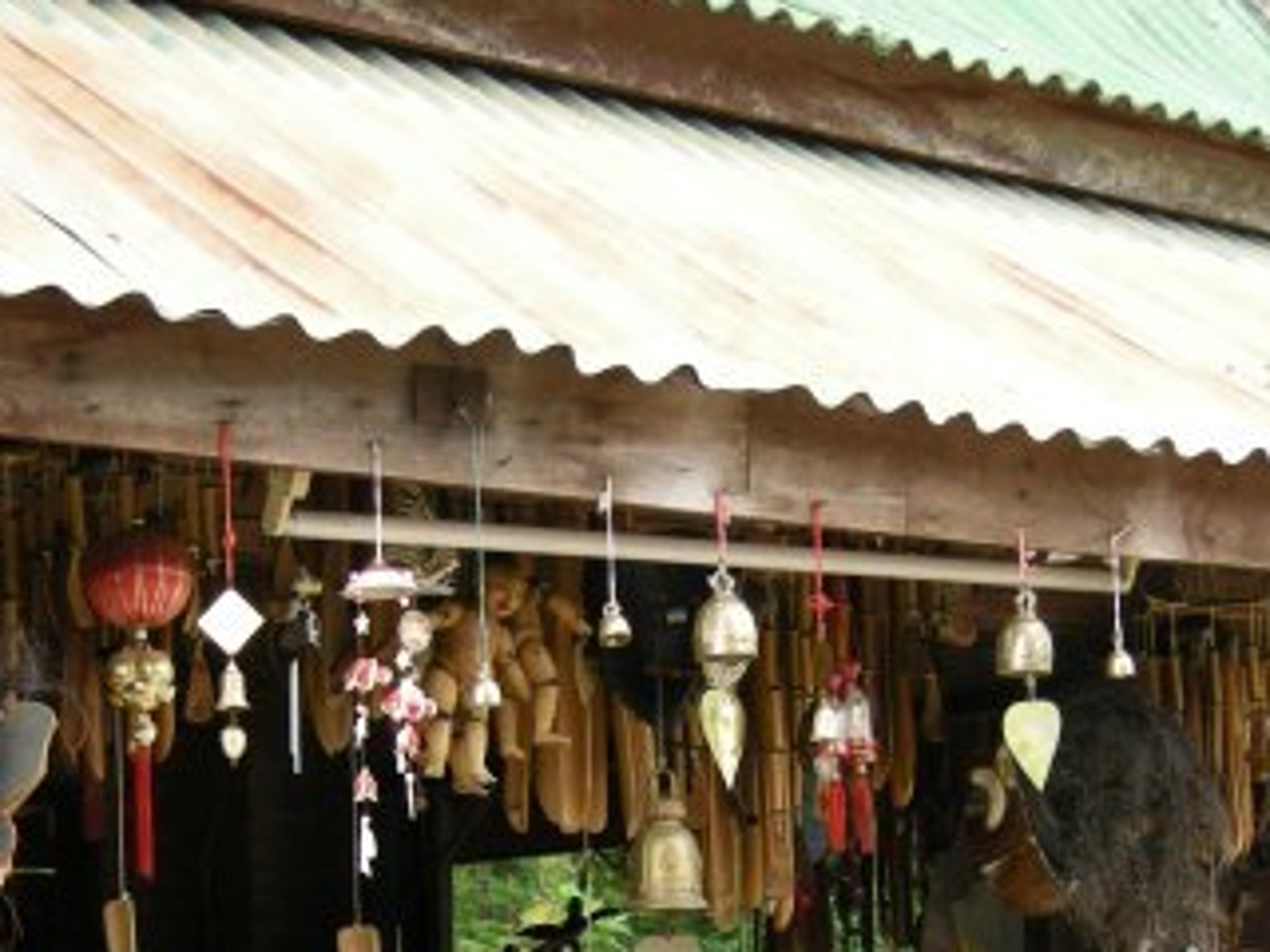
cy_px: 932
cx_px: 798
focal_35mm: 96
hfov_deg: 20.4
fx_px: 3522
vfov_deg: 15.2
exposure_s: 1/69
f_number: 3.1
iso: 64
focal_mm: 10.1
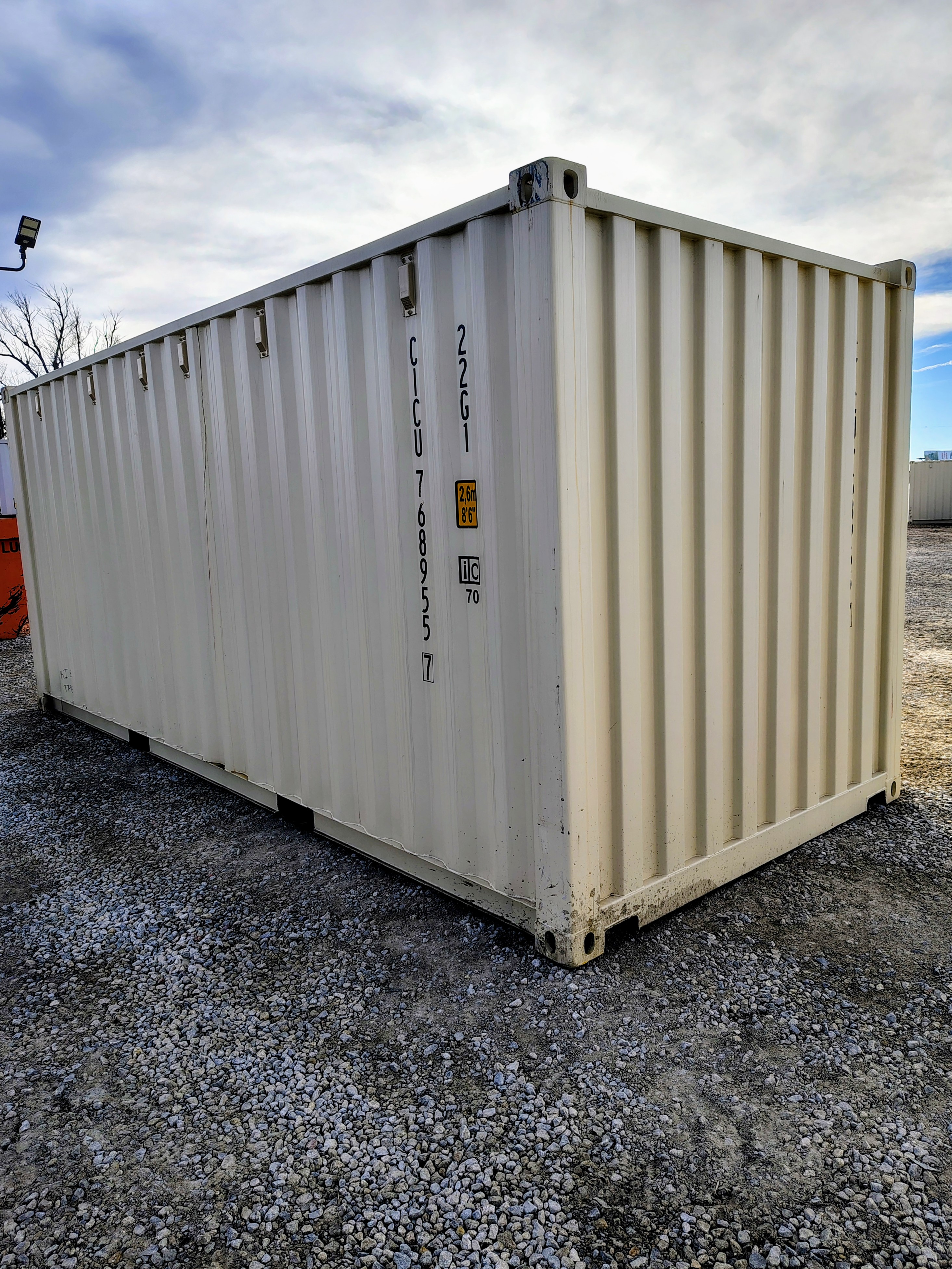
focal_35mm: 24
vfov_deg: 71.6
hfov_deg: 56.8
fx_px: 880
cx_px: 476
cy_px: 634
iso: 100
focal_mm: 5.56
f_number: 1.8
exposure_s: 1/940
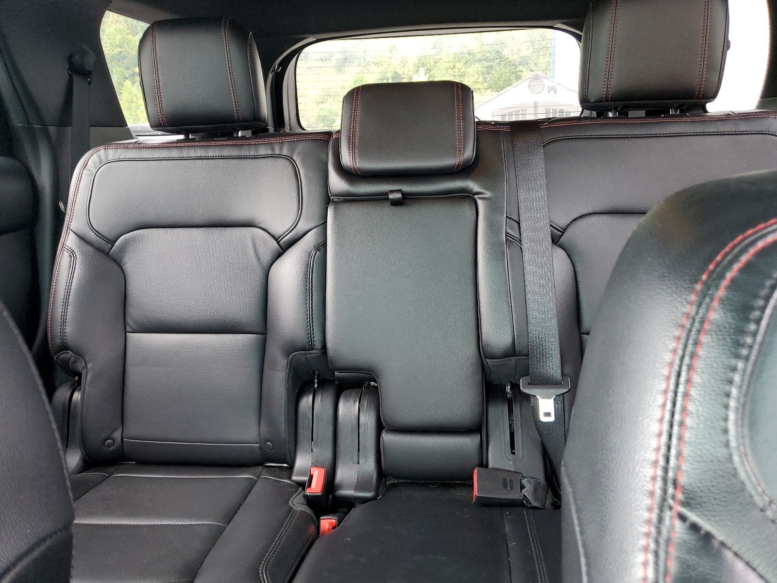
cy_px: 292
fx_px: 584
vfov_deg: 53.1
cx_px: 388
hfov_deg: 67.3
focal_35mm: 26
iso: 139
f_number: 1.5
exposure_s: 1/60.2
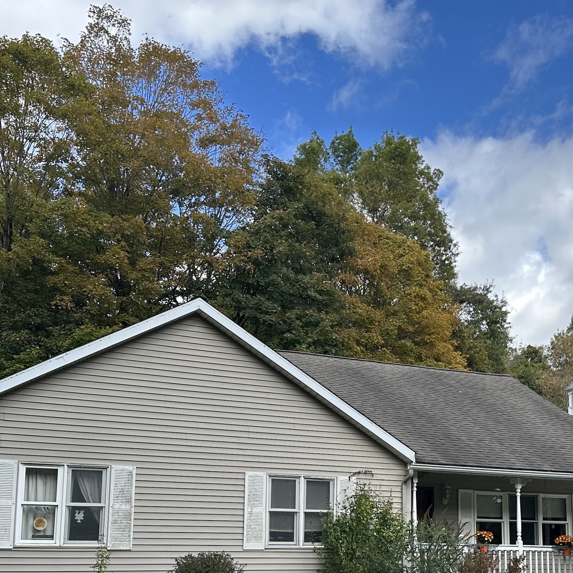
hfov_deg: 35.8
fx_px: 880
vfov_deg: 35.2
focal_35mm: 47
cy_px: 433
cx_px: 371
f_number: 1.78
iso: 80
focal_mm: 6.86
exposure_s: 1/1988
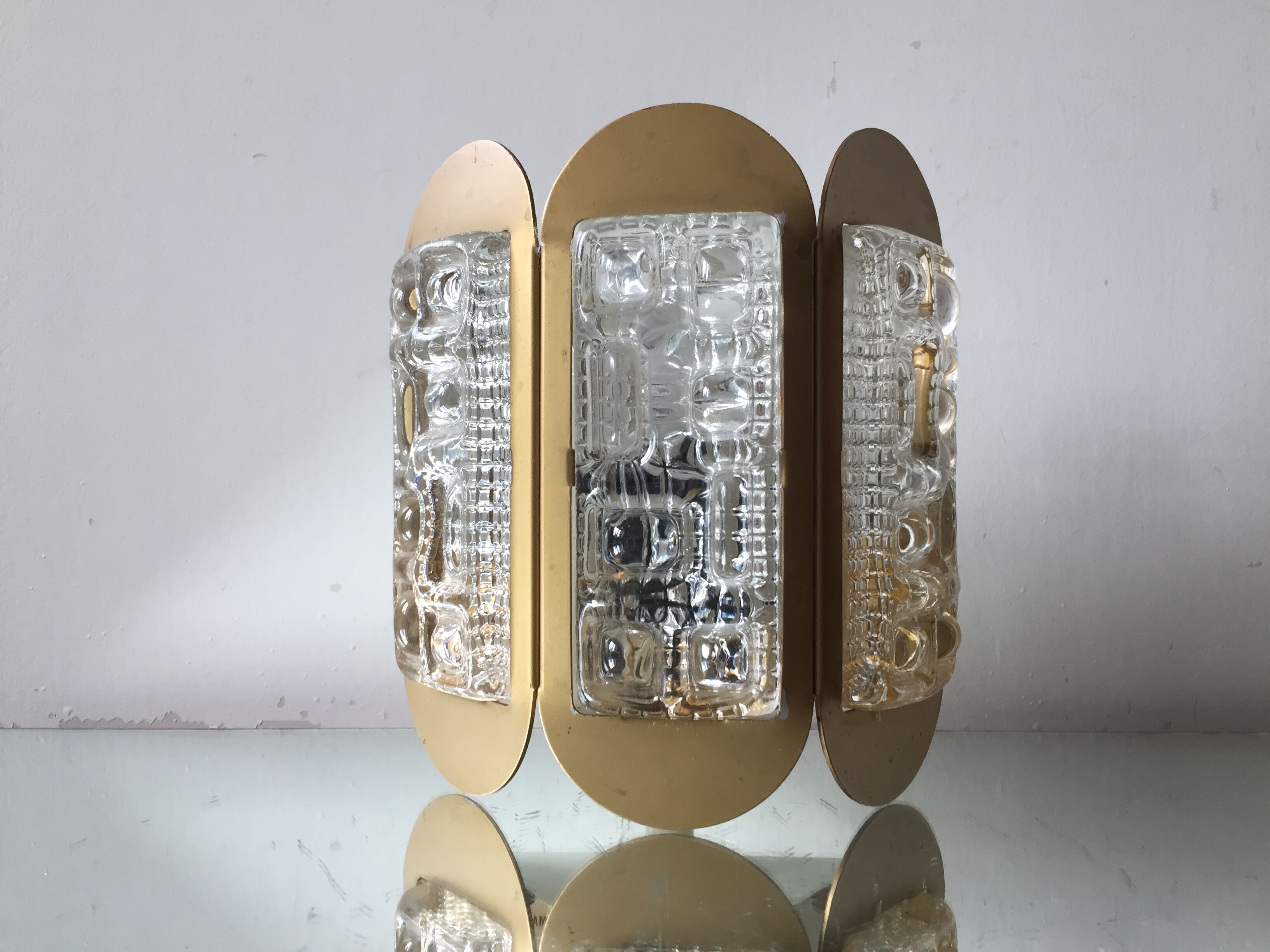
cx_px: 635
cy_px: 476
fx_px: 1064
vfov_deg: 48.2
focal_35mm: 29
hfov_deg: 61.7
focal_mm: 4.15
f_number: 2.2
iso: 32
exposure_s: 1/33
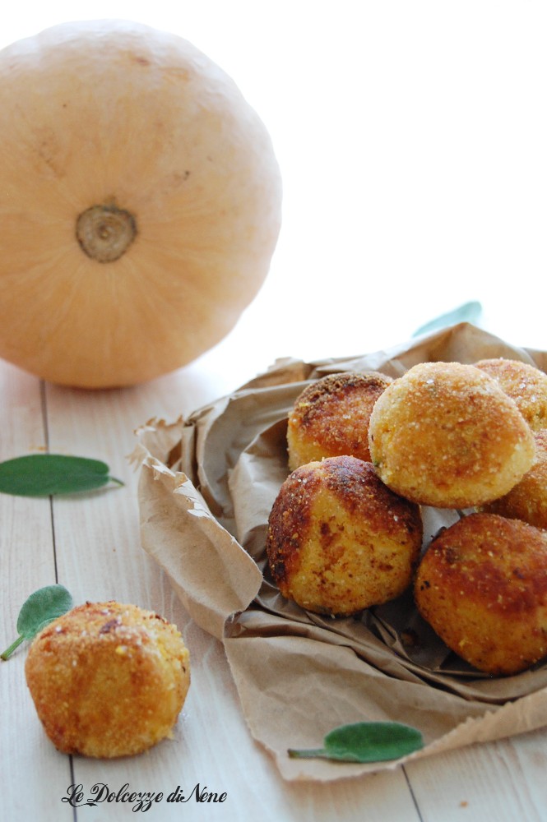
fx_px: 1541
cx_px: 274
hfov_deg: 20.1
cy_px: 411
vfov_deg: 29.9
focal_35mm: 68
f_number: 5.3
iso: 800
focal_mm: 45
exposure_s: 1/3
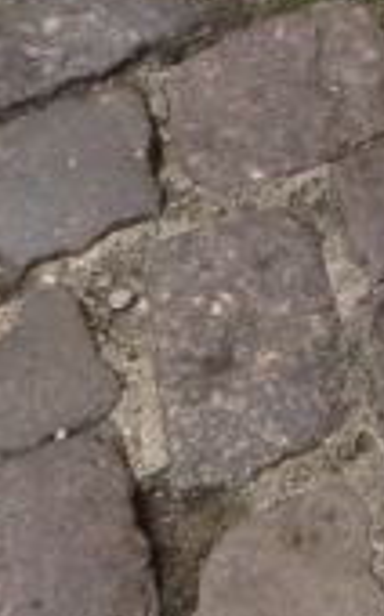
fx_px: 3740
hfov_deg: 5.5
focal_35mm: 223
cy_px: -1040
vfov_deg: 8.3
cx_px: 1185
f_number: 2.4
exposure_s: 1/673
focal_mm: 4.28
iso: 50
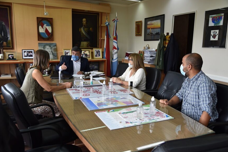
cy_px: 77
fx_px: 196
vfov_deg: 42.3
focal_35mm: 31
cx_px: 115
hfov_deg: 60.3
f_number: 4
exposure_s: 1/60
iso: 400
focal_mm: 30
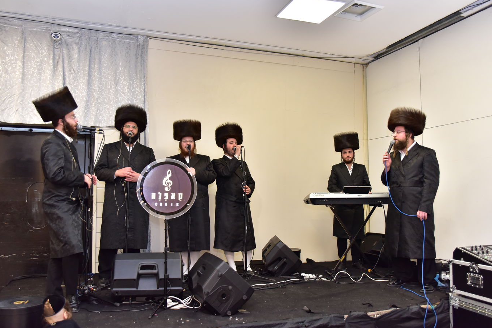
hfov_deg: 58.7
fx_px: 437
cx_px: 241
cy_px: 167
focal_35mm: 32
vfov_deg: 41.1
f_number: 3.5
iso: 1600
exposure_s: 1/250
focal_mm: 31
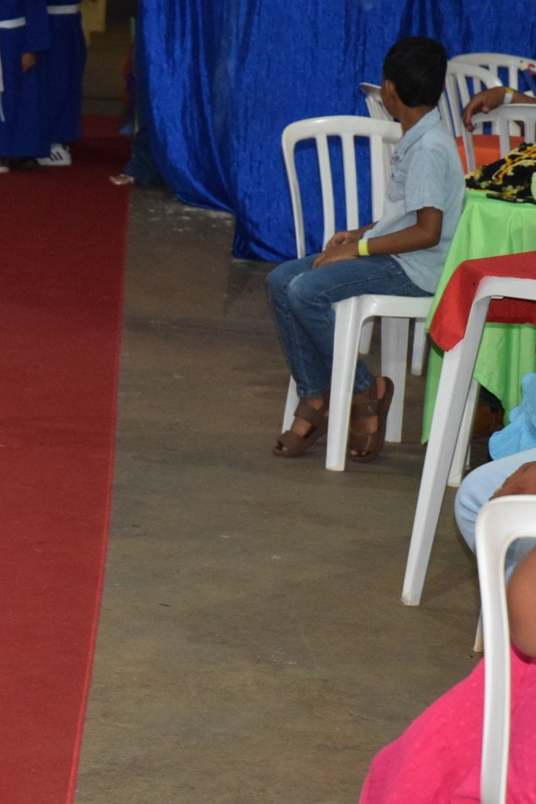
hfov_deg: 9.5
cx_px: -201
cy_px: 450
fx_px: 3171
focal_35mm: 142
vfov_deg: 14.4
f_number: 4.5
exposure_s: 1/60
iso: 3200
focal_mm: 50
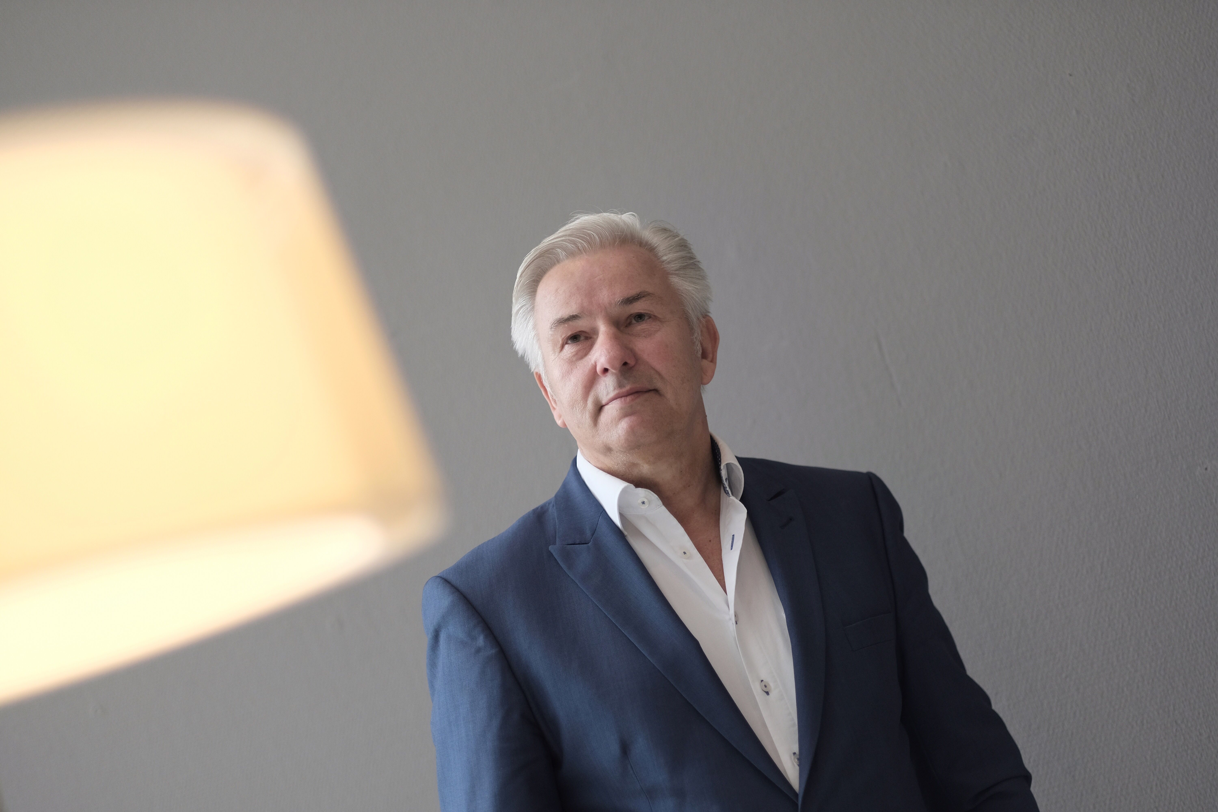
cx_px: 609
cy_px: 406
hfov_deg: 24.2
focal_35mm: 84
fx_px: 2842
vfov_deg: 16.3
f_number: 1.4
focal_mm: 56
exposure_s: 1/500
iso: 500
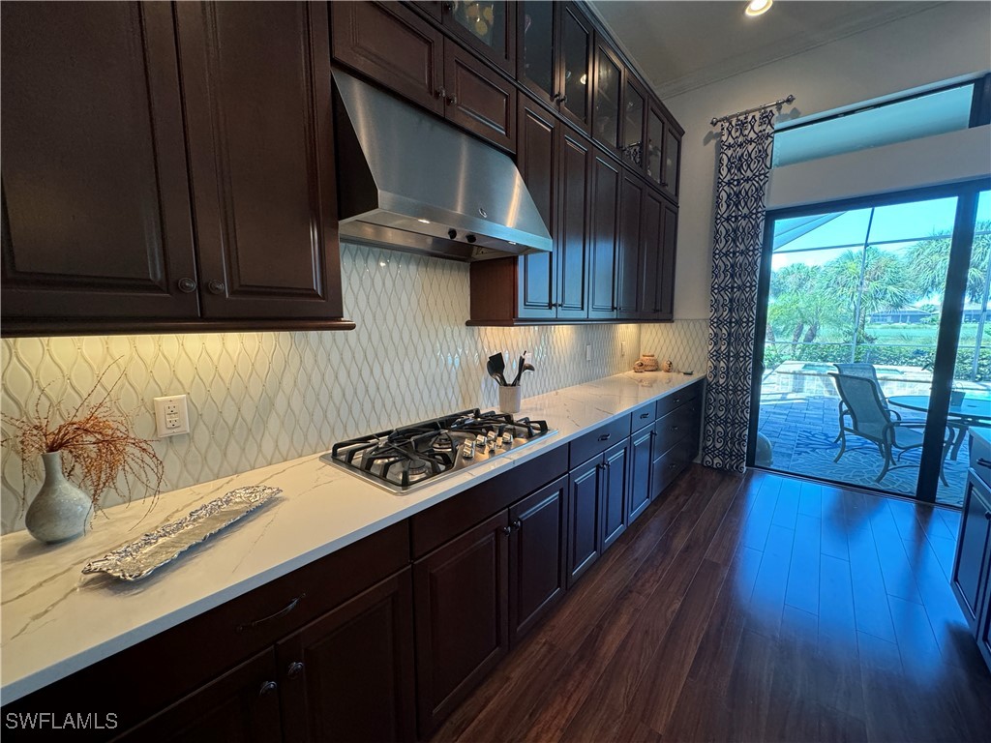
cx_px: 496
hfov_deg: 102.1
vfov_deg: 85.7
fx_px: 401
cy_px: 372
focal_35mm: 14
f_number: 2.2
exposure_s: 1/120
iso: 250
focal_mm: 2.22
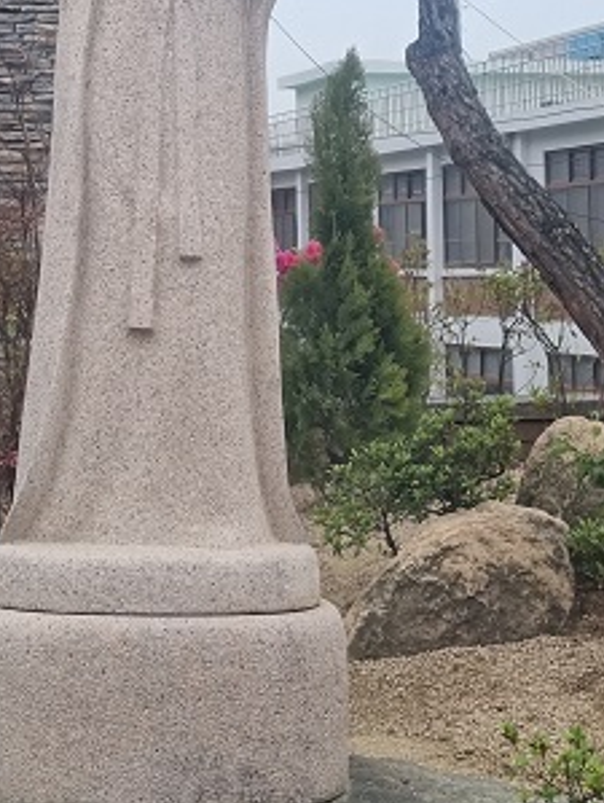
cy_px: 201
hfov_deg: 25.1
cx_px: 181
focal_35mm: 58
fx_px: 1346
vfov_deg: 32.6
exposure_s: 1/619
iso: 50
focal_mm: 5.4
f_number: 1.8
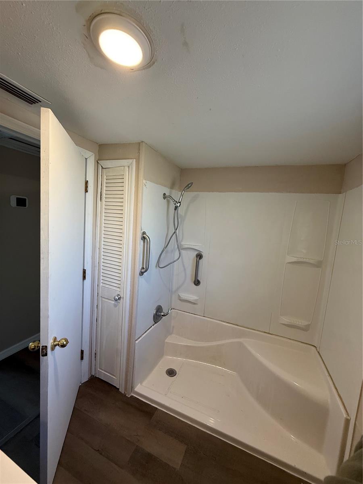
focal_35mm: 14
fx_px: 196
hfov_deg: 85.7
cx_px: 182
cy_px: 242
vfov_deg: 102.1
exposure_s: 1/120
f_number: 2.2
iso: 160
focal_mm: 2.22
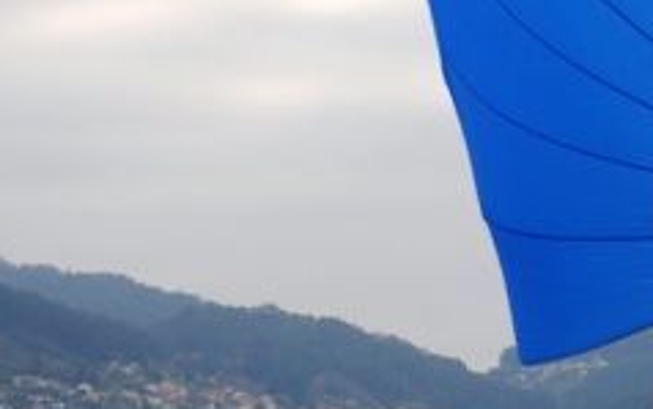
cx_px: 1070
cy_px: 119
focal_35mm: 283
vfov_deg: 4.6
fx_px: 5034
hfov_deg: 7.3
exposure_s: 1/250
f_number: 8
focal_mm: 55
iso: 100
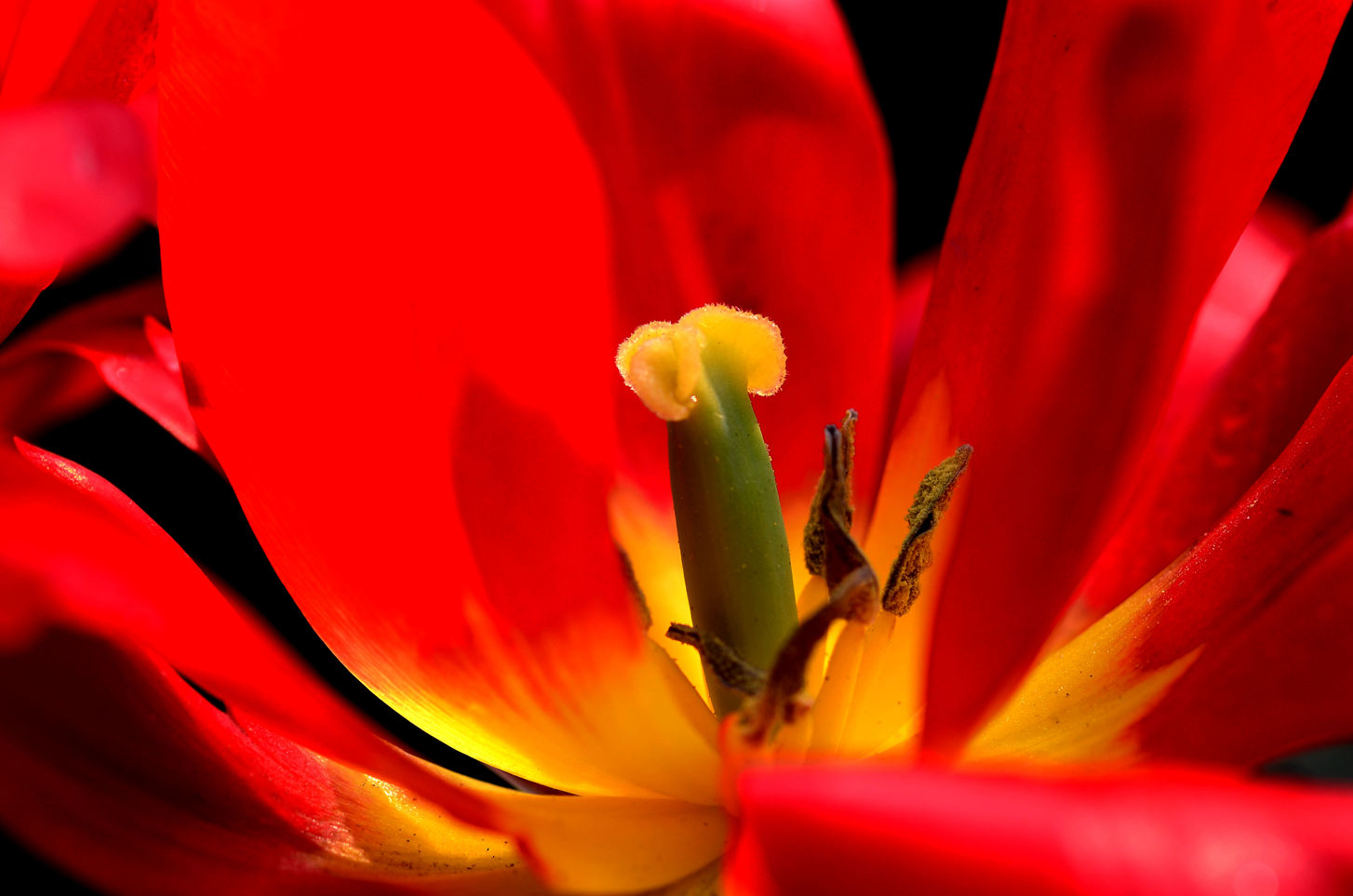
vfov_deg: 8.4
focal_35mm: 163
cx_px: 661
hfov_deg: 12.7
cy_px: 440
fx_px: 6095
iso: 140
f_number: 5.6
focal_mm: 105
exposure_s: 1/350
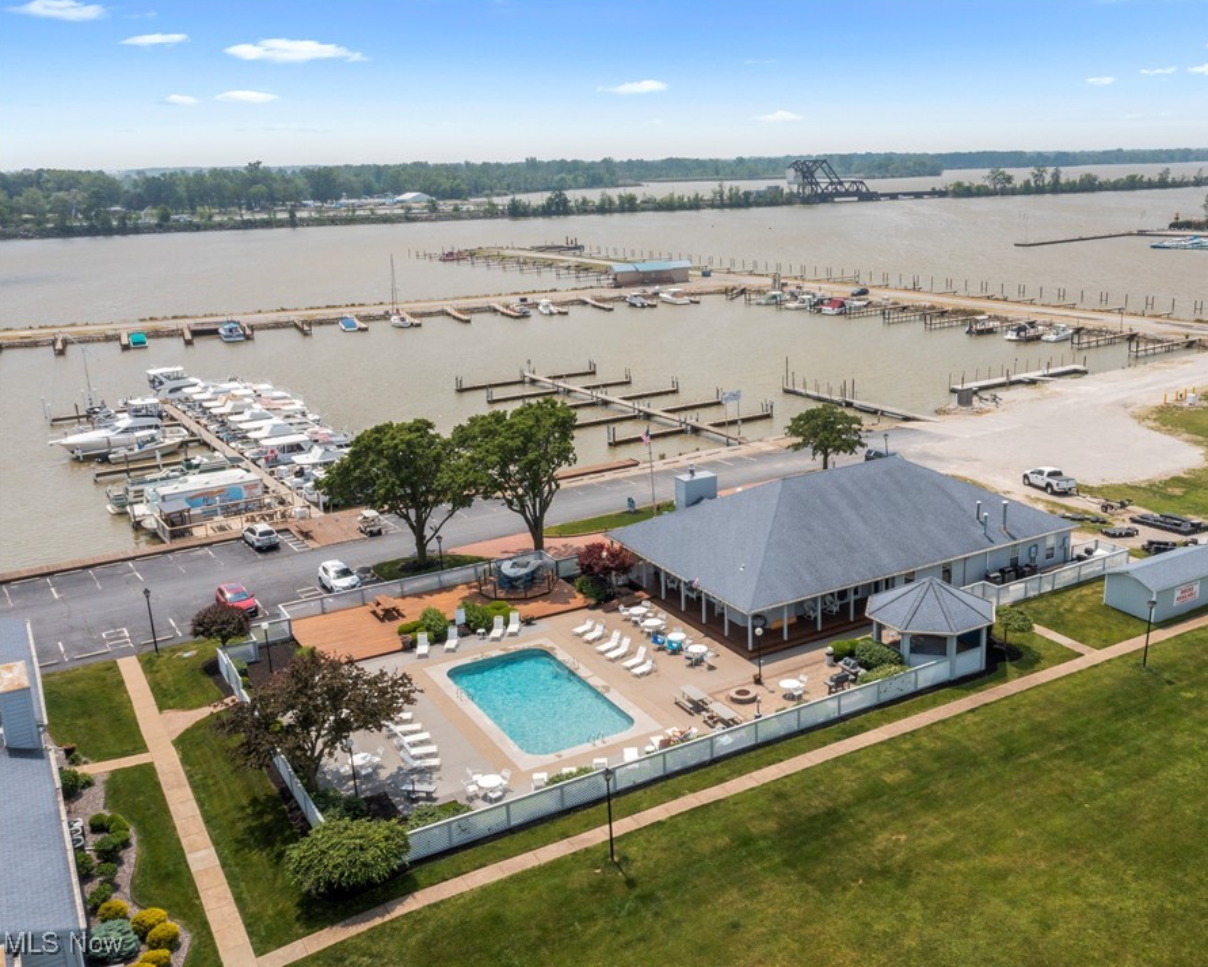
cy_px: 481
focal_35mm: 32
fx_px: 1144
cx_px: 732
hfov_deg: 55.2
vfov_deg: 45.8
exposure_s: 1/320
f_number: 9
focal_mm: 10.26
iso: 200
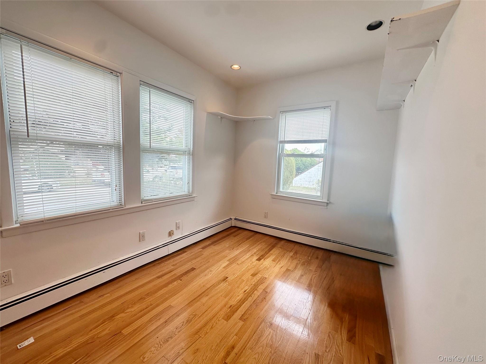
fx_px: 197
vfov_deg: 85.7
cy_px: 182
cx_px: 243
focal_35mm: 14
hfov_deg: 102.1
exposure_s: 1/120
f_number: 2.2
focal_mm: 2.22
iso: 50
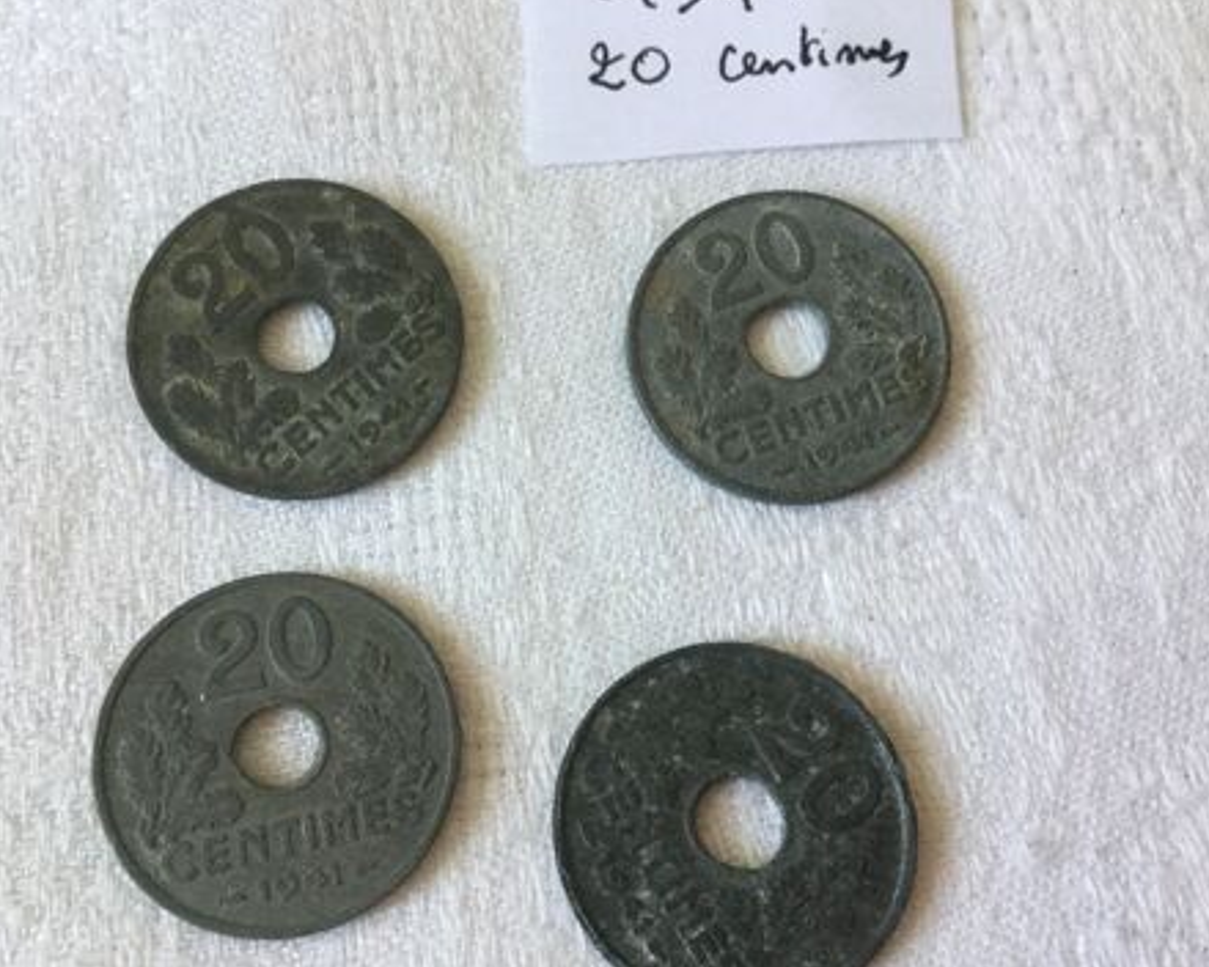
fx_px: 1181
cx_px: 566
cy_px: 478
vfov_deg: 44.5
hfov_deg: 54.2
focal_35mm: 33
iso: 125
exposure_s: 1/33
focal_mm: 3.3
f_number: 2.4
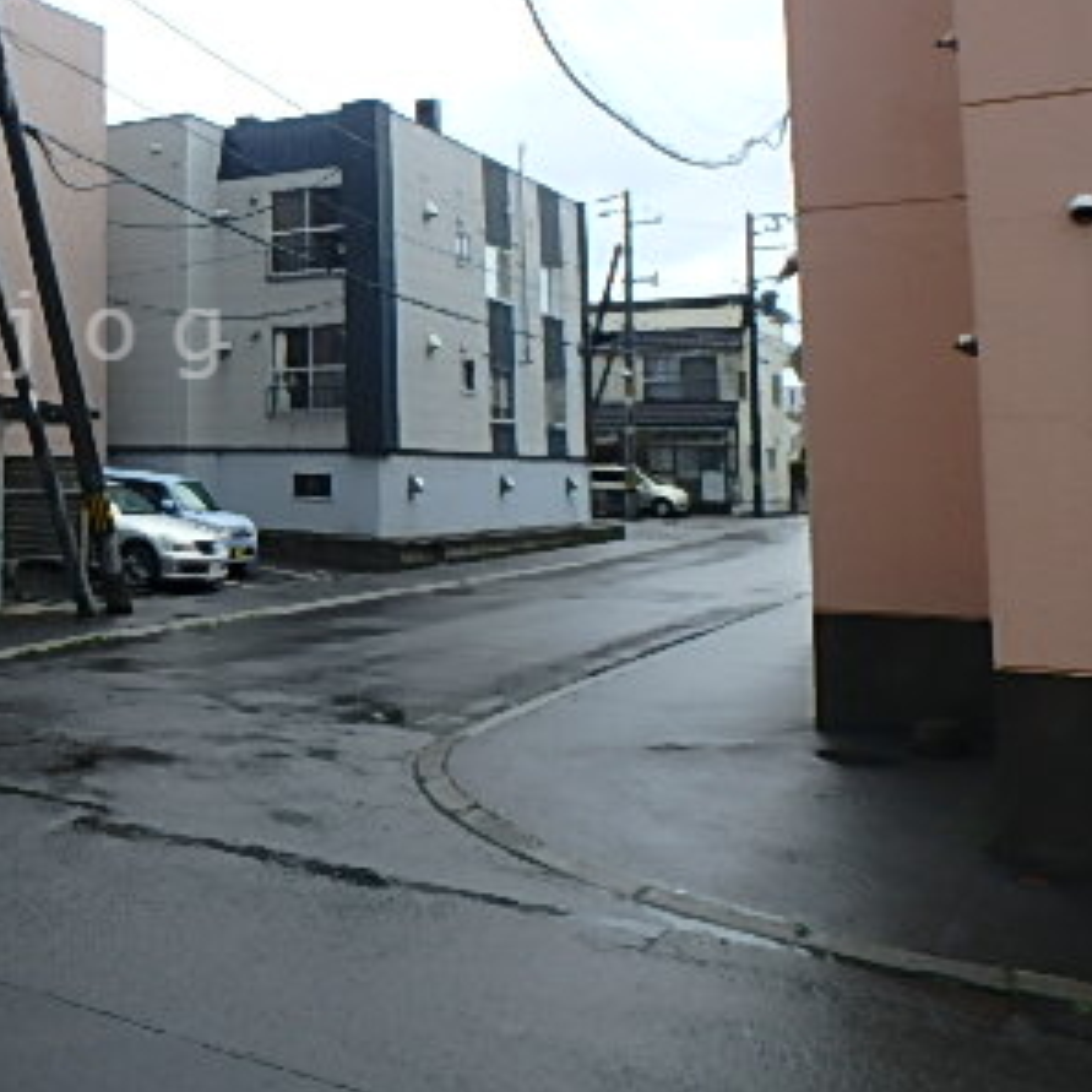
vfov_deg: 41.1
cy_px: 335
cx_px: -11
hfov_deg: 37.2
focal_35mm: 40
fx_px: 1428
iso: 125
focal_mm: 3.7
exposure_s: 1/500
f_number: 3.5
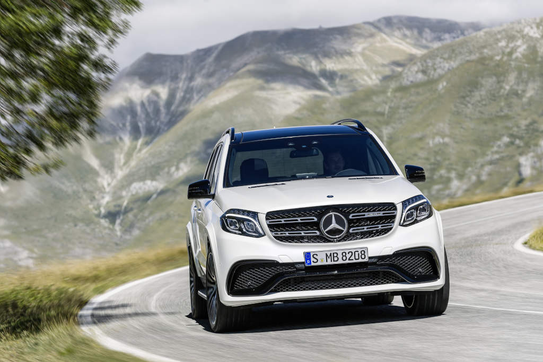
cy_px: 181
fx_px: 2112
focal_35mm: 140
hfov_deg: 14.7
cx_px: 272
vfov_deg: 9.8
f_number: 5.6
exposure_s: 1/800
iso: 100
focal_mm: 140
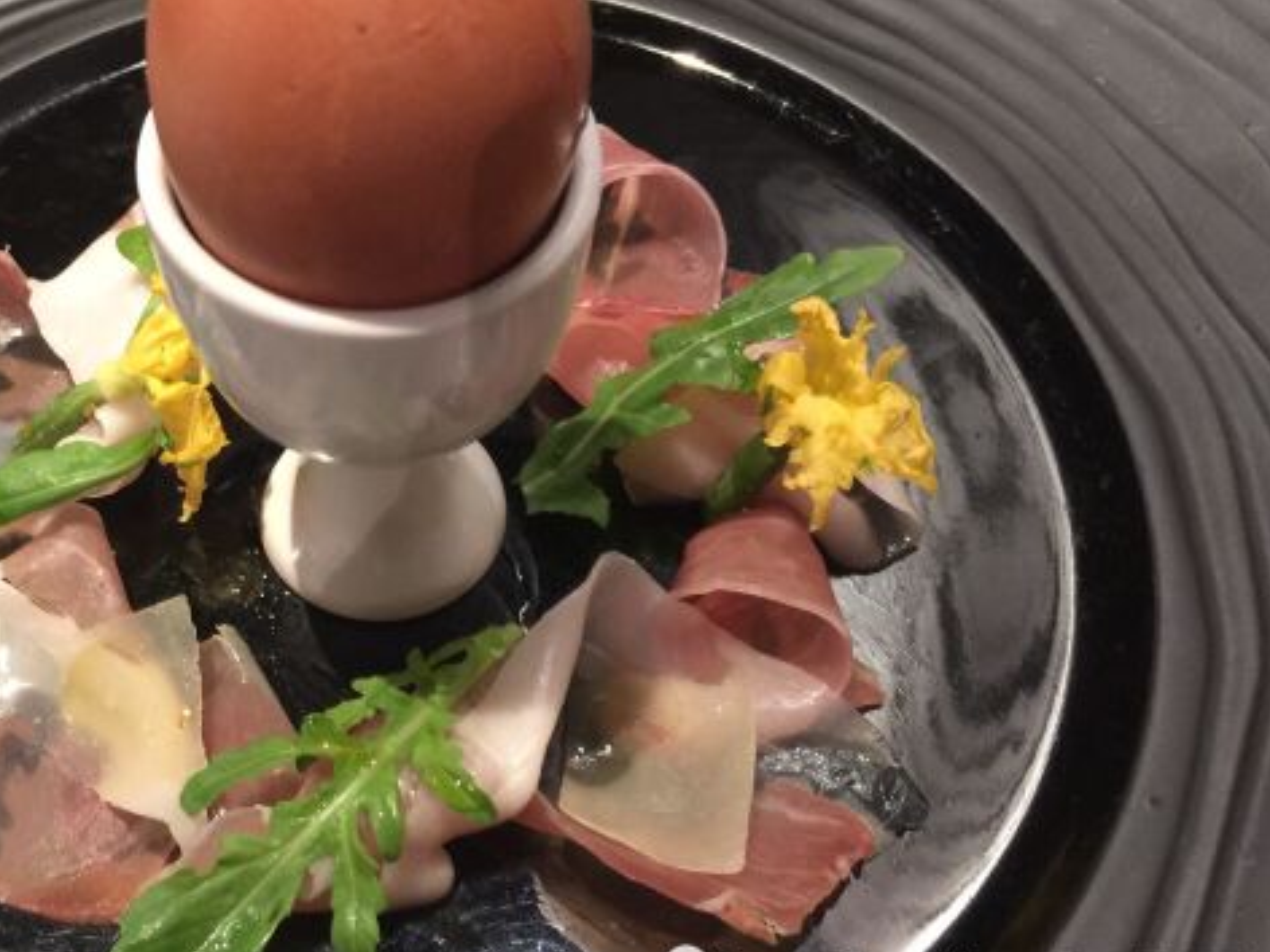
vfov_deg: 33.6
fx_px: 1578
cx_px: 371
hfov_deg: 42.9
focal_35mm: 43
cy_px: 442
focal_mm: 4.15
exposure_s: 1/4
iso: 80
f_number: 2.2
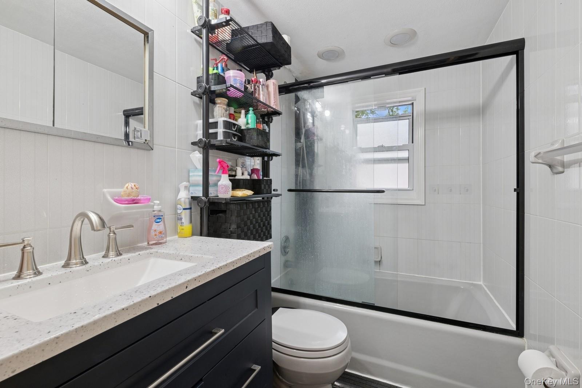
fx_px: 242
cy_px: 194
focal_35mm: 15
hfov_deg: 100.4
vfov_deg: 77.3
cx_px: 291
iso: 640
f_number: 14
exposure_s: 1/15
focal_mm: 15
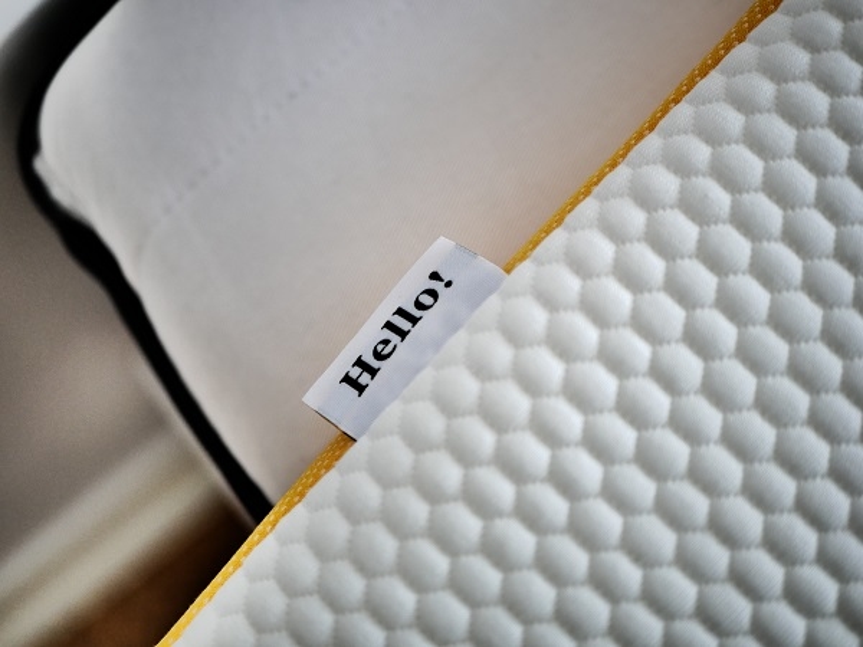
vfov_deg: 29.1
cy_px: 324
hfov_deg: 38.2
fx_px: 1247
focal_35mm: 50
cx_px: 432
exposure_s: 1/60
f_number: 1.7
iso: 800
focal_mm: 25
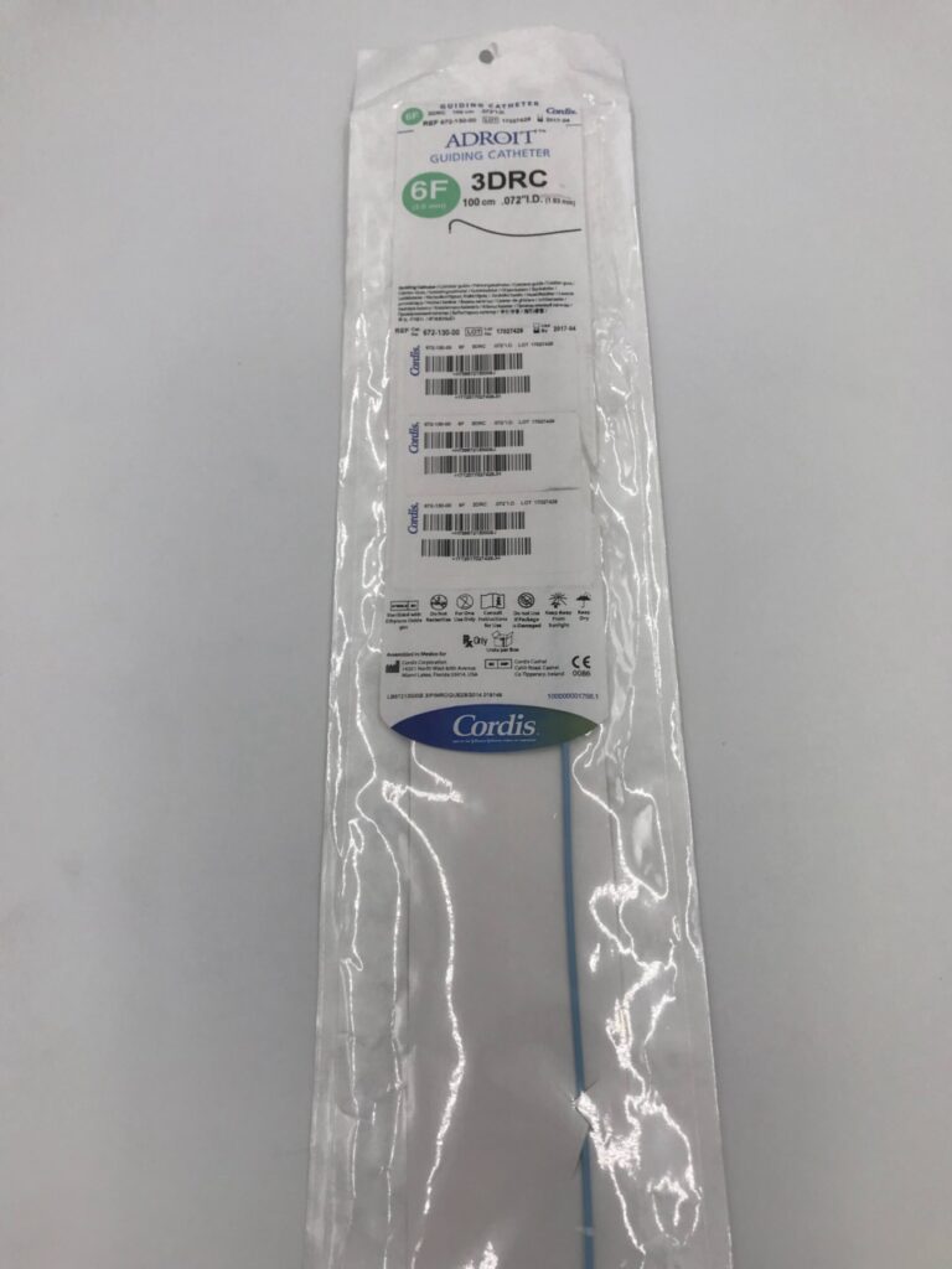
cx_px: 476
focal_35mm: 28
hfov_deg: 49.7
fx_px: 1027
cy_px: 634
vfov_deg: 63.4
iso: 20
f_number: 1.8
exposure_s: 1/320
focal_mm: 3.99
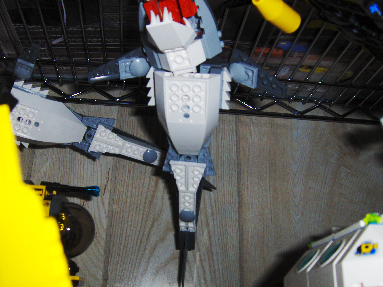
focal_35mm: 35
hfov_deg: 52.6
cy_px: 144
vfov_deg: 40.7
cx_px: 192
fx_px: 387
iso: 100
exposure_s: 1/60
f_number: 5.5
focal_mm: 7.5
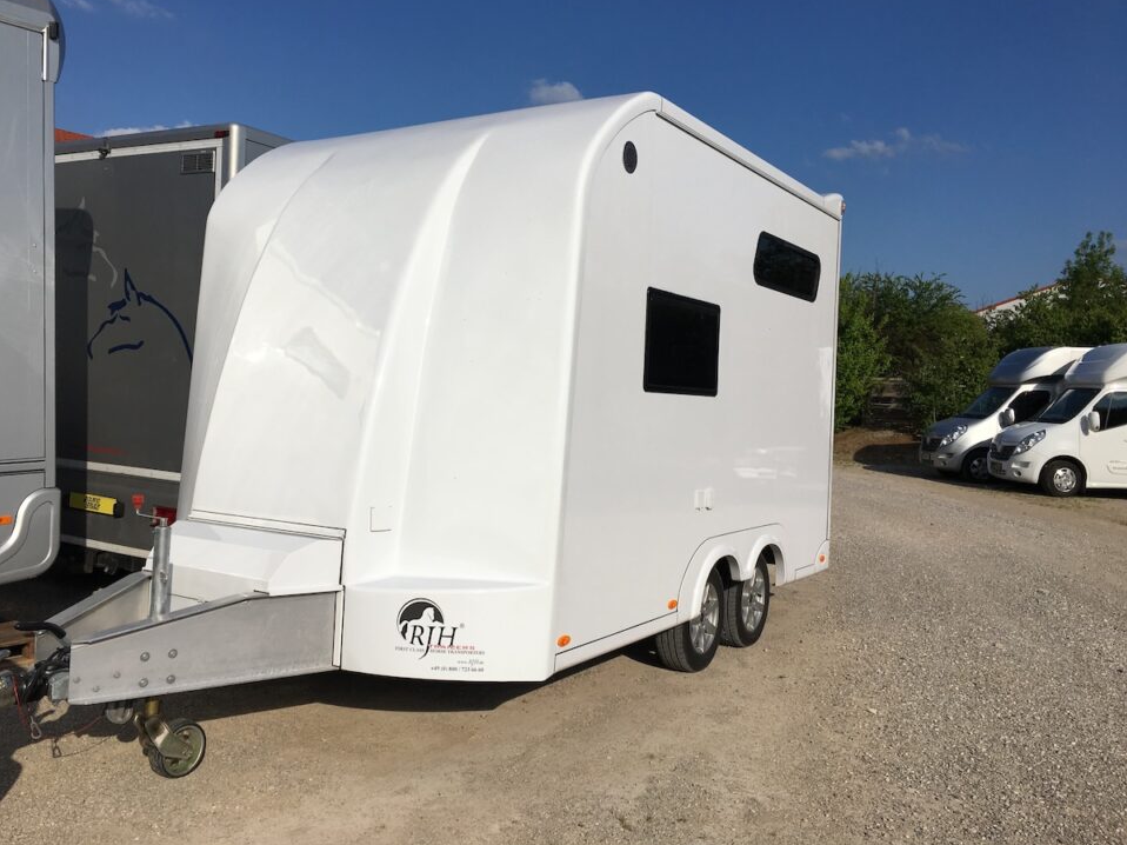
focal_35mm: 31
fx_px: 1009
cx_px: 526
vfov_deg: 45.4
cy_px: 404
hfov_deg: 58.3
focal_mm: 4.15
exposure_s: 1/4274
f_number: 2.2
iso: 25
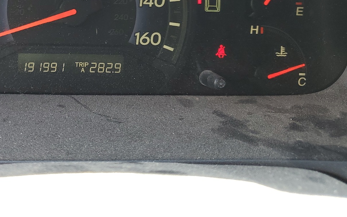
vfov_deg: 26.8
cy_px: 11
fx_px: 435
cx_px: 69
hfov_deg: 41.6
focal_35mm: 46
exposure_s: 1/125
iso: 50
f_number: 1.5
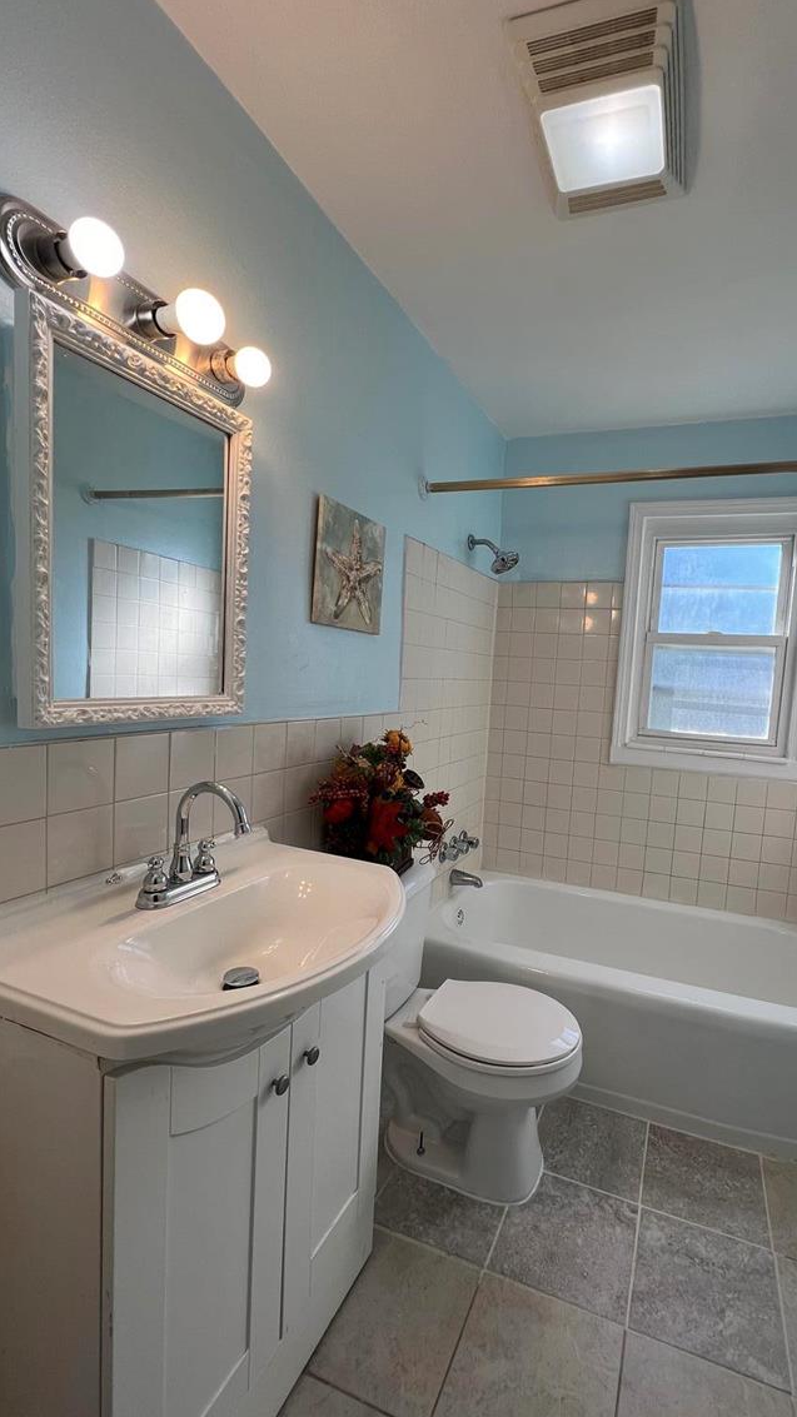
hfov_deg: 69.8
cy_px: 727
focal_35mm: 15
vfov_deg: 103.0
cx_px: 480
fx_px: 564
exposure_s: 1/138
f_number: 1.8
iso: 32
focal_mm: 1.57
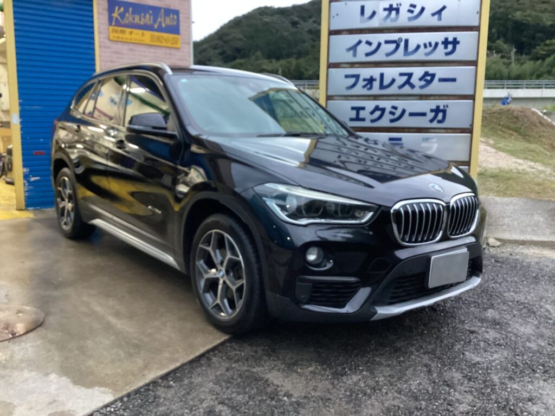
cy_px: 208
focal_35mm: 31
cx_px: 278
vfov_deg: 45.4
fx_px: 497
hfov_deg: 58.4
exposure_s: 1/30
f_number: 2.4
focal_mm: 3.3
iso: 500
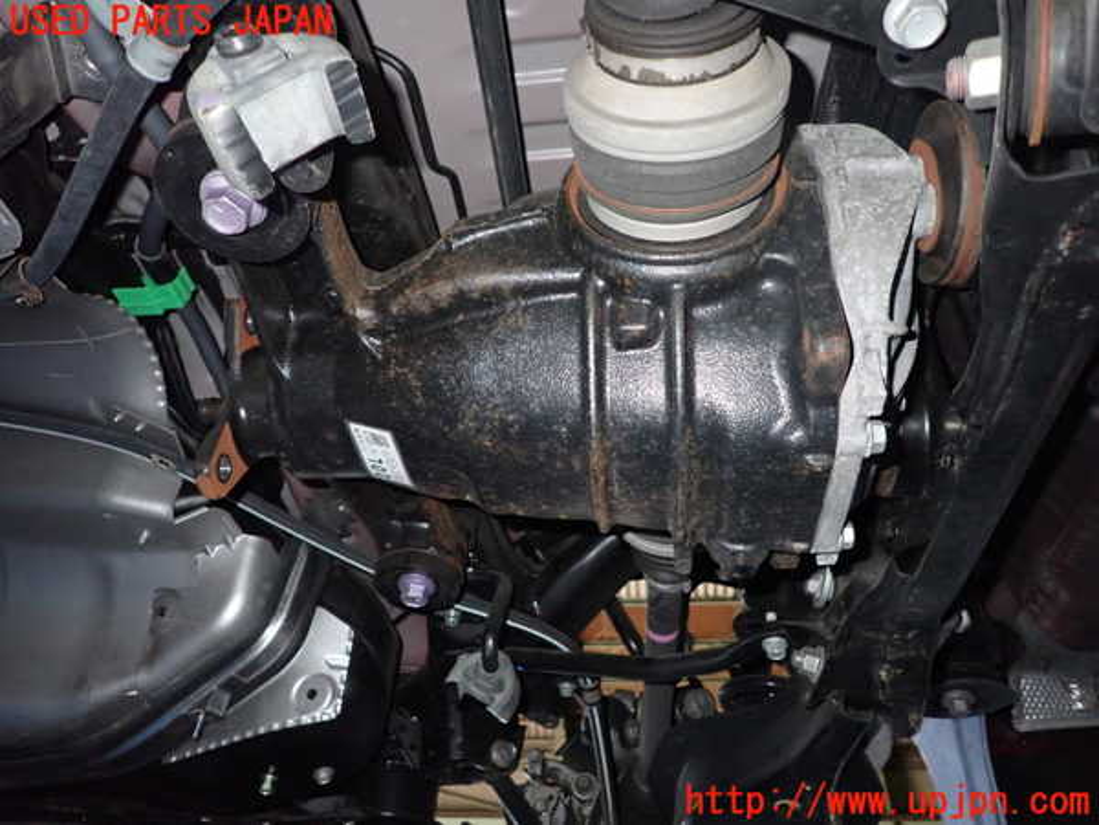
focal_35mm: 25
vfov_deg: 54.9
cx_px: 550
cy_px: 412
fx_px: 794
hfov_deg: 69.4
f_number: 5.6
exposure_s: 1/30
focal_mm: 4.5
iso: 800
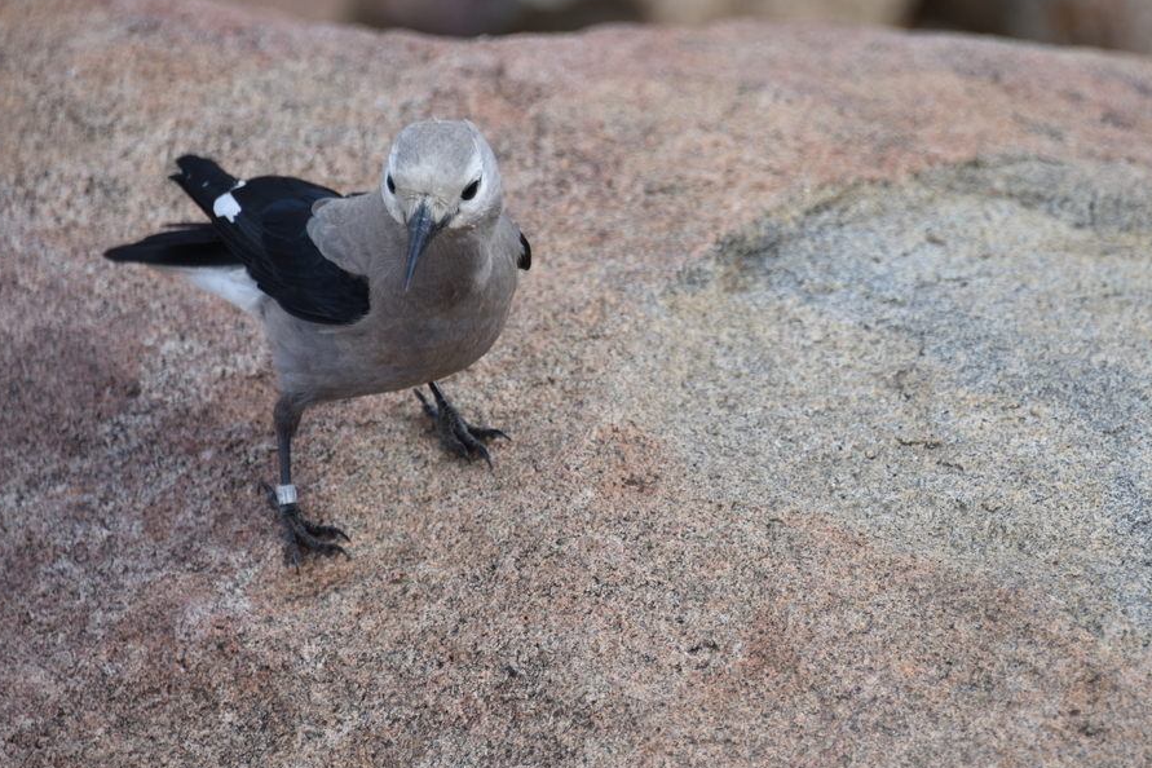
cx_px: 769
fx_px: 13791
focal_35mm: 431
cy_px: 354
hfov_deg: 4.8
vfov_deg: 3.2
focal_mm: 300
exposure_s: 1/640
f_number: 5.6
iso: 250
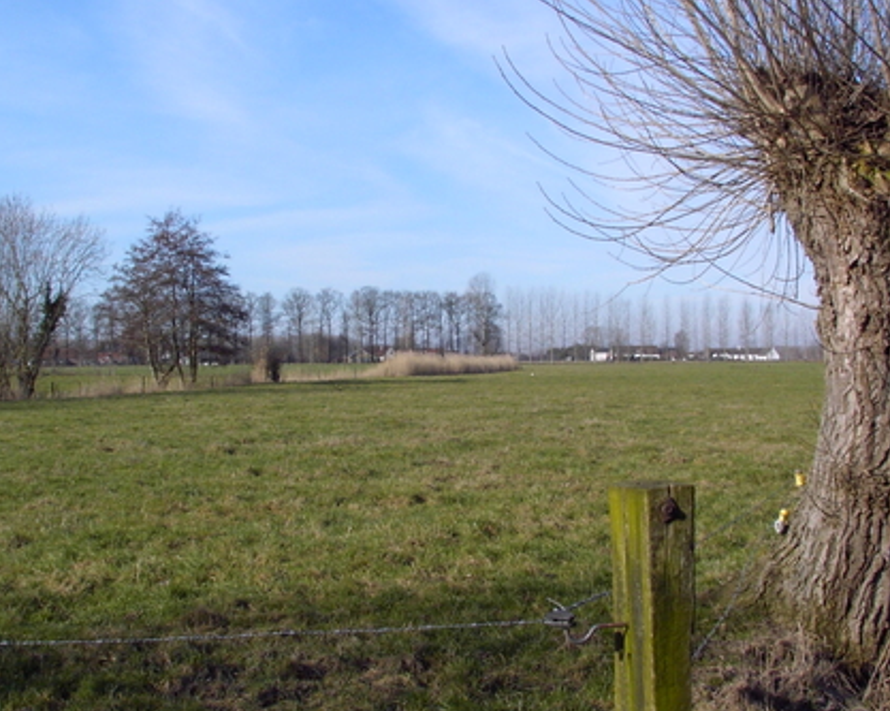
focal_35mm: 52
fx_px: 1369
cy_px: 378
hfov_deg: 36.0
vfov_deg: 29.1
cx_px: 416
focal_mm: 5.7
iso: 70
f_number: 5.6
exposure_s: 1/220
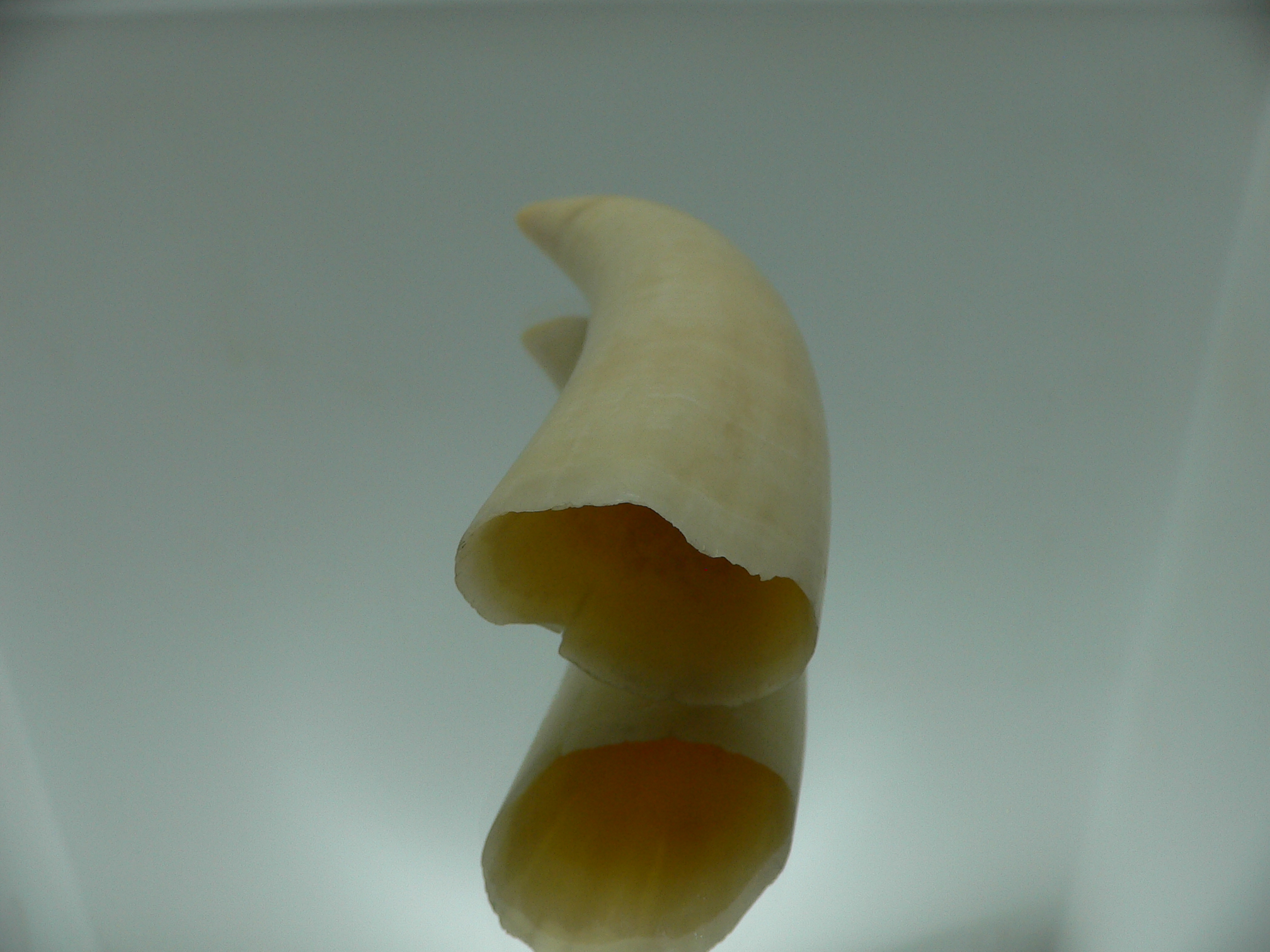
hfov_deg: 52.6
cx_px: 635
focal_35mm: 35
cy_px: 476
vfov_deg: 40.7
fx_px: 1284
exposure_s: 1/100
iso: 80
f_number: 3.3
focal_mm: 4.6
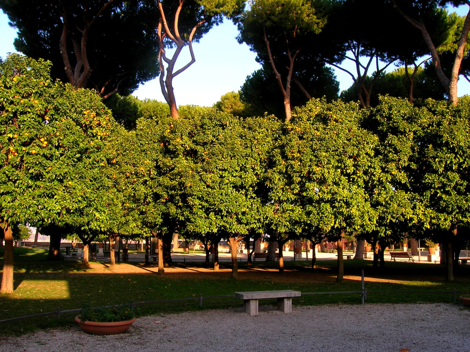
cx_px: 235
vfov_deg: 41.7
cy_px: 176
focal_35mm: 34
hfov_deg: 54.0
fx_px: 461
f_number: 4.9
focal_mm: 5.7
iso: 50
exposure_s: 1/76
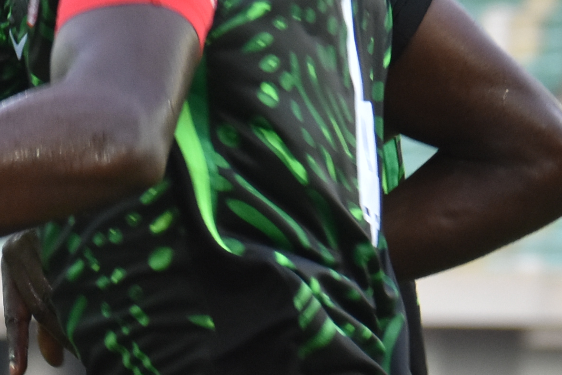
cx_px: 47
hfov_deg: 3.2
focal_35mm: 640
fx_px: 9996
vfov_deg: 2.2
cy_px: 41
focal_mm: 112
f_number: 5.6
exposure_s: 1/320
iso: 800
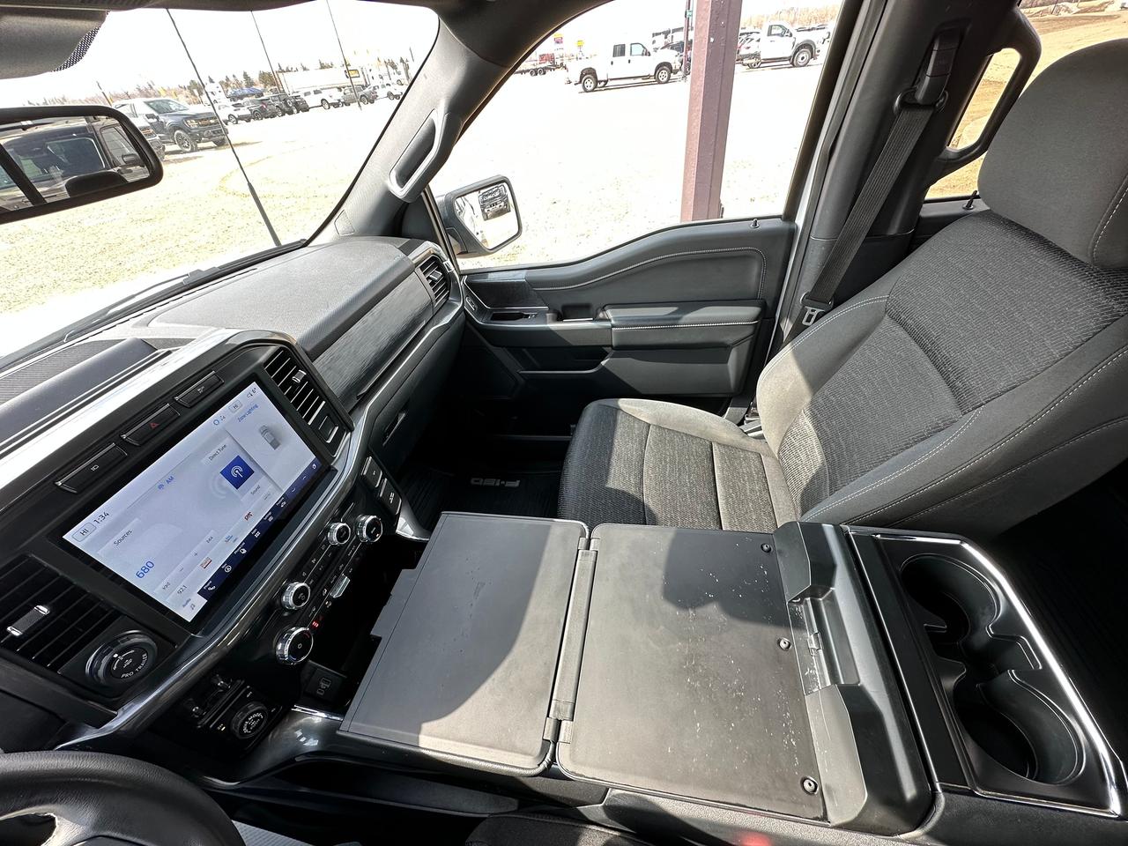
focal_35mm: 14
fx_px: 456
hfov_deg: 102.1
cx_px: 564
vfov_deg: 85.7
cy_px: 423
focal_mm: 2.22
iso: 50
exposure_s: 1/99
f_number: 2.2
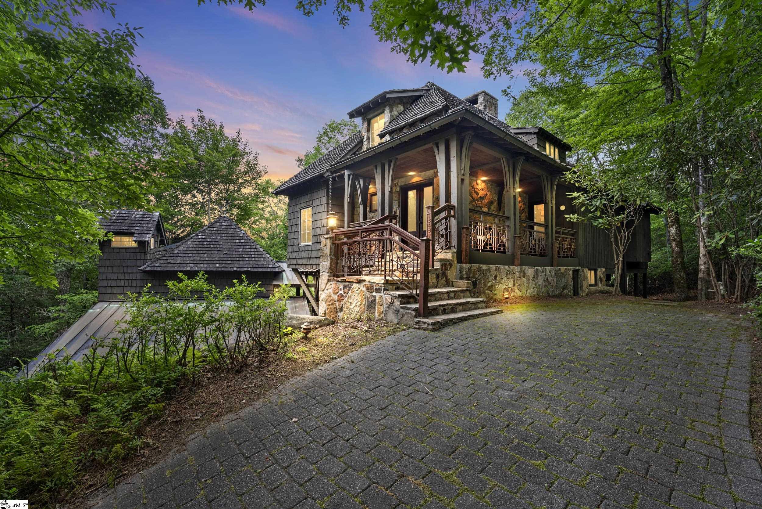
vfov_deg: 73.8
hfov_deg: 96.7
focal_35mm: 16
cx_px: 381
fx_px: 339
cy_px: 254
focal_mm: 16
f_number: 9
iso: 100
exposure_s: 1/8
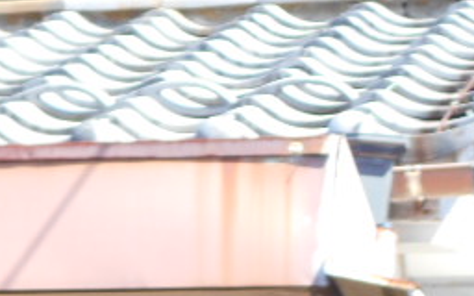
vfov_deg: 3.8
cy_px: 340
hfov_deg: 6.1
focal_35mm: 344
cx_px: -52
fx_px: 4444
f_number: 6.5
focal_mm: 23
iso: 280
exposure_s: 1/125
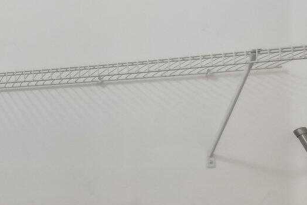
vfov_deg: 22.1
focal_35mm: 59
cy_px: 205
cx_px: -256
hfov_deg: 21.3
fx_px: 503
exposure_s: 1/25
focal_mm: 10
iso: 1250
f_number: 7.1
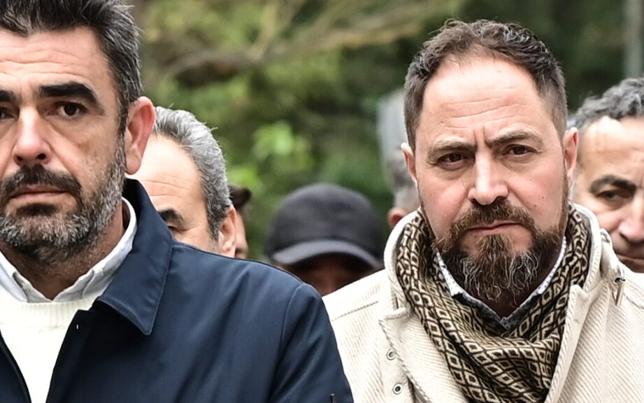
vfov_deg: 4.8
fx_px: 4775
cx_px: 296
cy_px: 430
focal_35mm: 272
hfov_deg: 7.7
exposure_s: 1/500
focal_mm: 96
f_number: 4
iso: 500
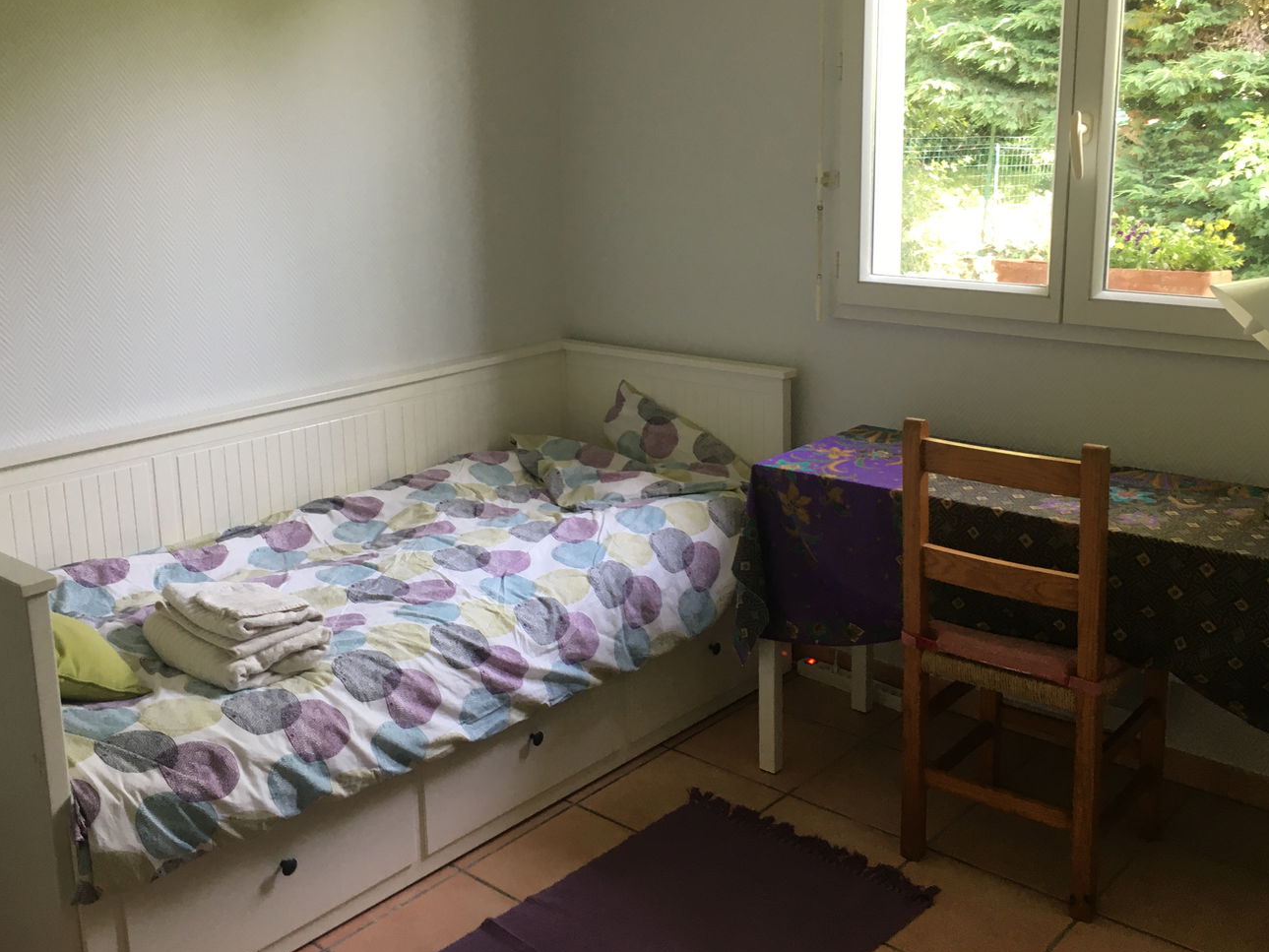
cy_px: 397
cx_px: 613
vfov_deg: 39.5
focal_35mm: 36
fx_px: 1320
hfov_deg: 51.3
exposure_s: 1/33
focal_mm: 4.15
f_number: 2.2
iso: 64
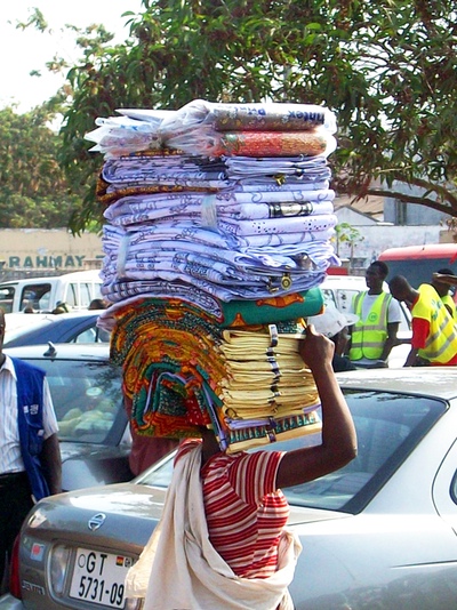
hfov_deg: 27.5
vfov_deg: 36.2
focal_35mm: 53
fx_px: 934
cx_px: 228
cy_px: 305
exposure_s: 1/509
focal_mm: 8.8
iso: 80
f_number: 3.6
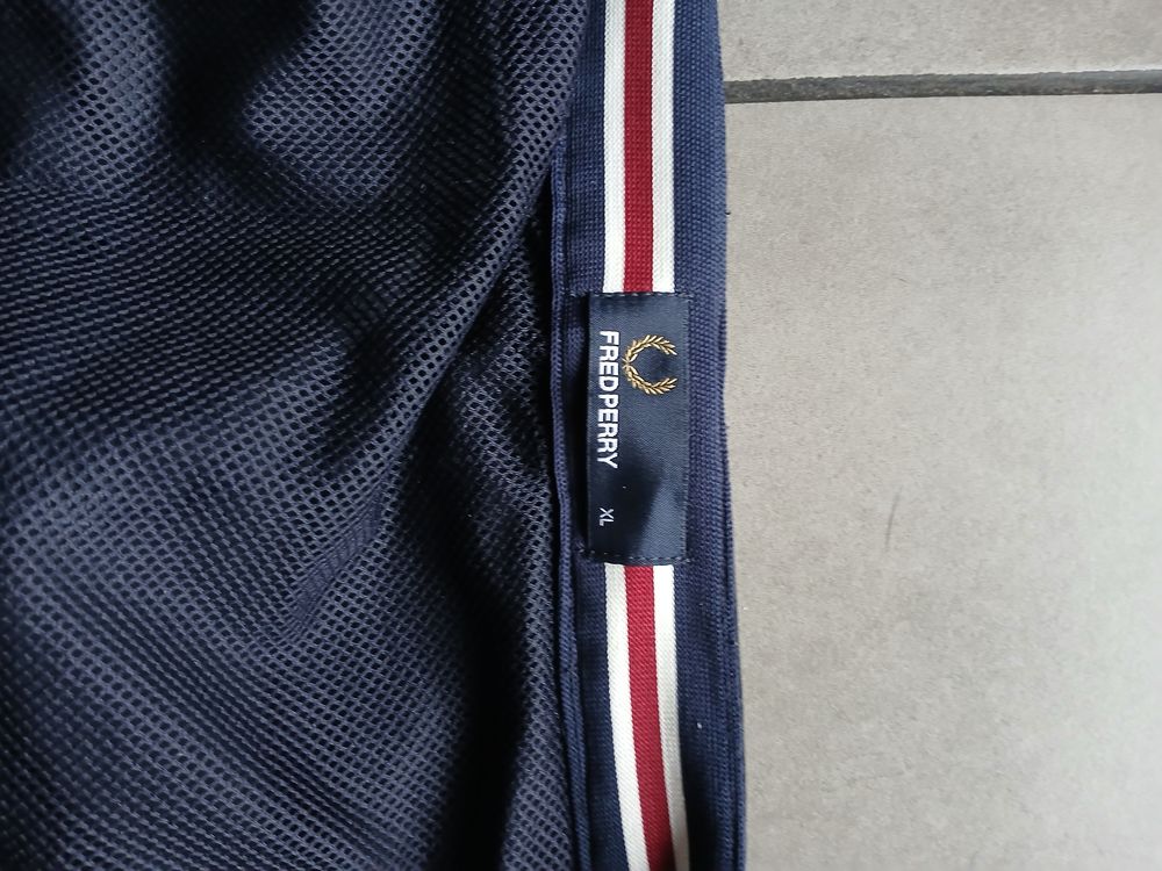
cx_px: 581
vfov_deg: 53.1
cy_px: 436
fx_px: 873
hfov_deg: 67.3
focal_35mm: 26
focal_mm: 3.98
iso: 250
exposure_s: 1/24
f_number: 1.8
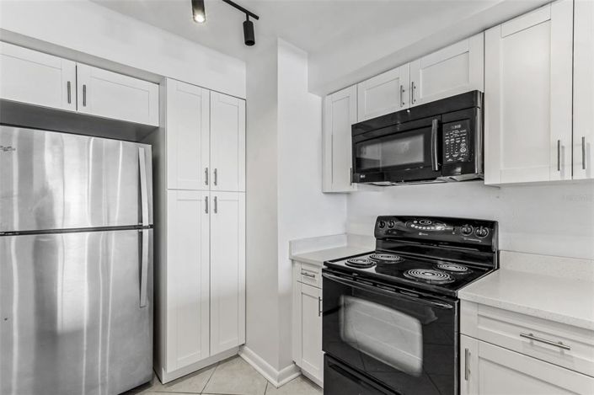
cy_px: 198
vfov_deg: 73.7
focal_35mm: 16
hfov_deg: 96.8
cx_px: 297
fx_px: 264
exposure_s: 1/100
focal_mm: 16
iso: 1600
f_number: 8
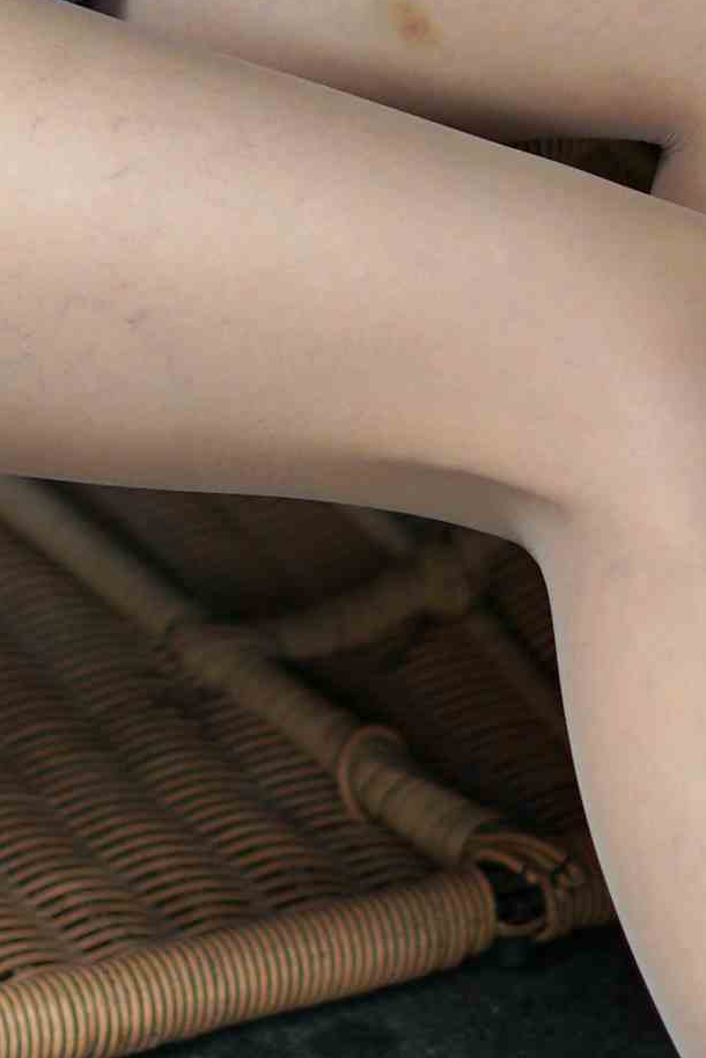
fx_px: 6819
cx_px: 212
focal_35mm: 232
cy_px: 105
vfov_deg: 8.8
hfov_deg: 5.9
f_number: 1.8
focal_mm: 50
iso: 200
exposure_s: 1/500
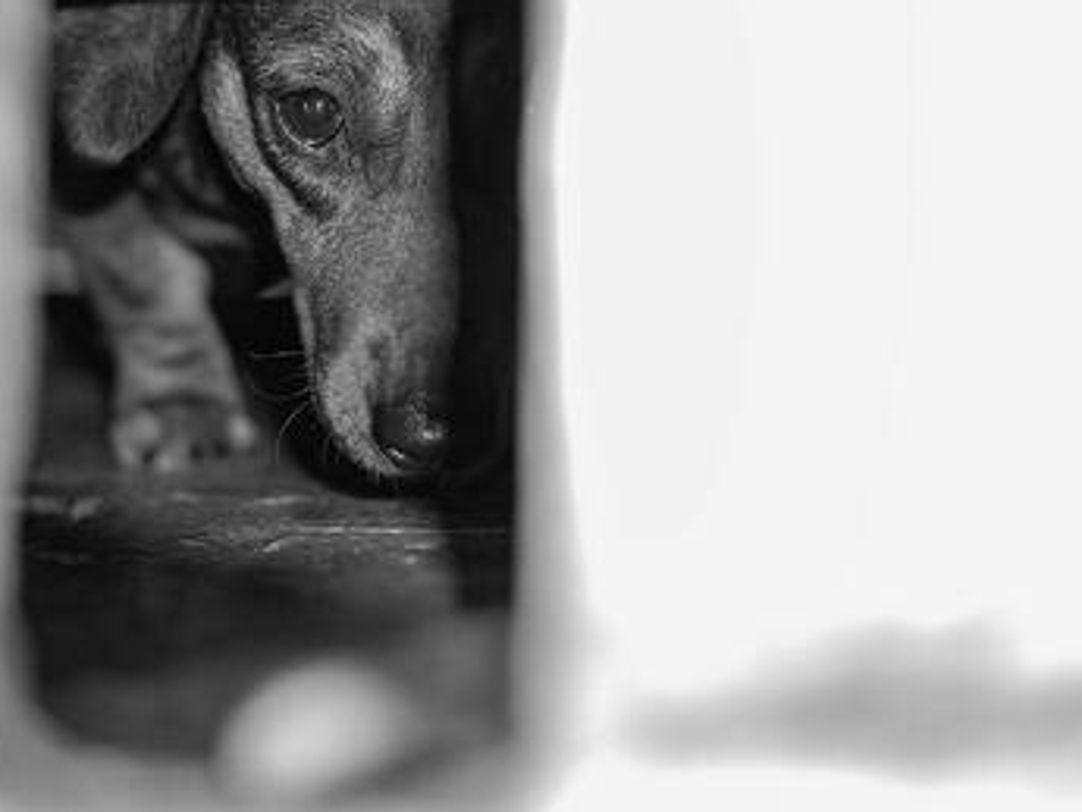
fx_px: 2746
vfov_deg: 16.8
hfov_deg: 22.2
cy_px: 288
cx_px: 342
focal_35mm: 88
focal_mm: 35
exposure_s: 1/125
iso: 640
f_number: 1.8
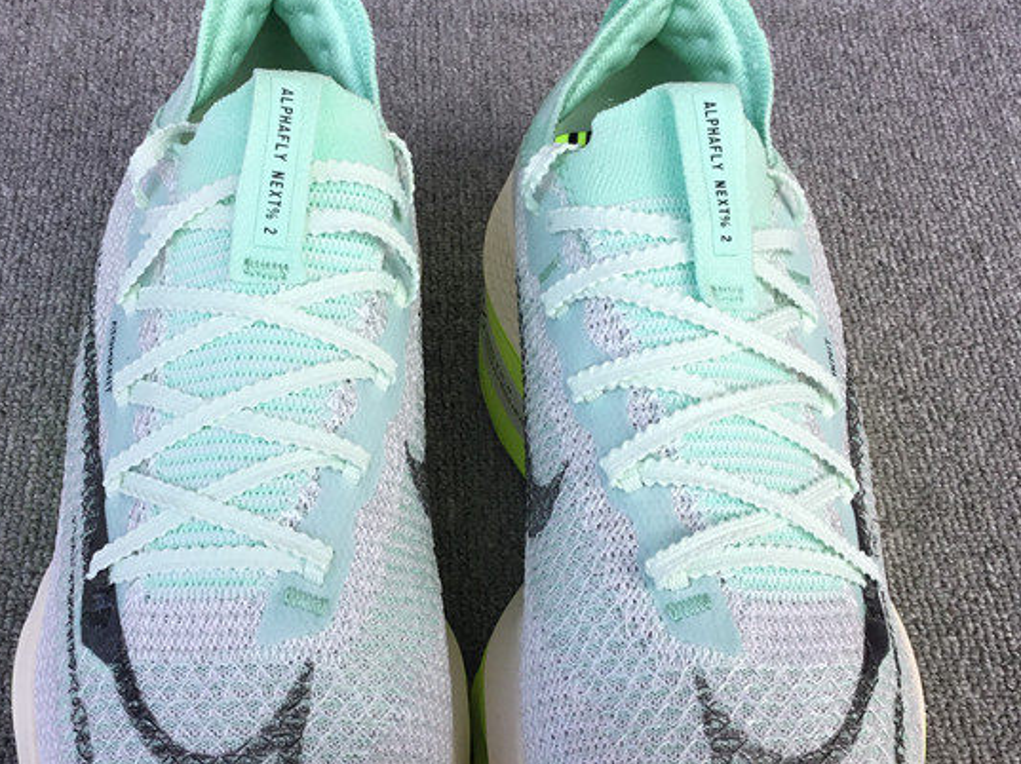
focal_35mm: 52
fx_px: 1533
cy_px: 463
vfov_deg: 27.9
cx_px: 447
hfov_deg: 36.8
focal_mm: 3.3
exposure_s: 1/209
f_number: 2.4
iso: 25
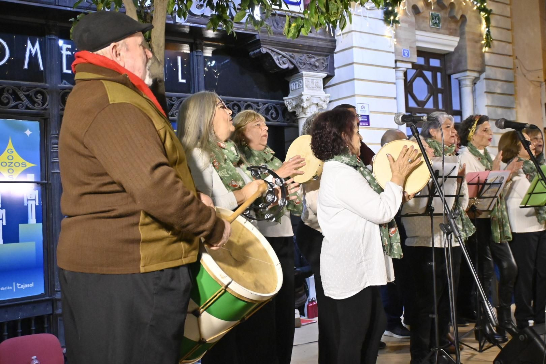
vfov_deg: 32.4
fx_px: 626
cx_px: 273
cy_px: 182
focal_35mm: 41
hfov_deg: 47.1
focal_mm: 27.5
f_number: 4.5
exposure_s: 1/160
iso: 3200
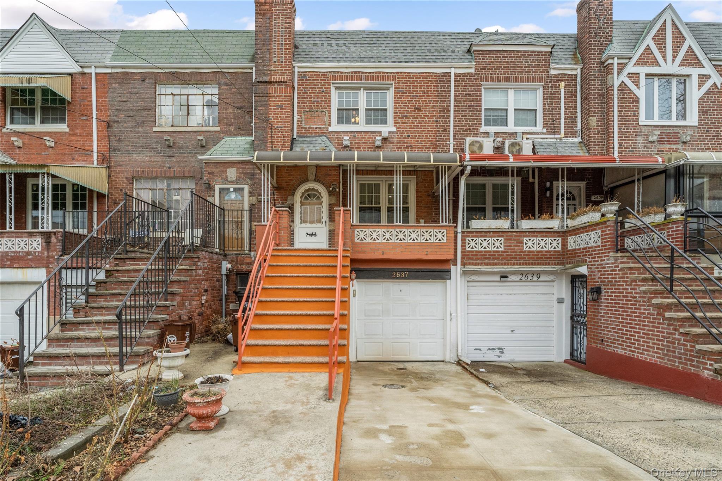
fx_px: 361
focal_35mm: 18
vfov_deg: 67.4
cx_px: 361
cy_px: 240
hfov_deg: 90.0
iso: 1600
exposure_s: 1/320
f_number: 8
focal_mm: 18
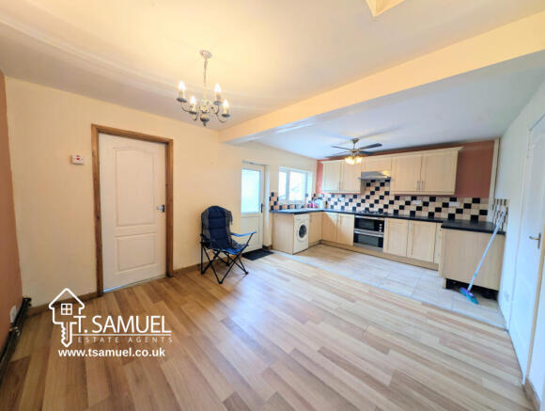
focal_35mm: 12
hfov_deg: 110.4
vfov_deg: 94.7
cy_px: 206
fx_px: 189
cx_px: 272
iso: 51
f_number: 1.95
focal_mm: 2.23
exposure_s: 1/55
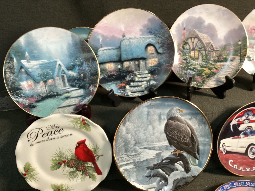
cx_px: 128
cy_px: 96
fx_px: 228
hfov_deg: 58.3
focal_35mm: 31
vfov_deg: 45.4
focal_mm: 3.3
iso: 160
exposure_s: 1/60
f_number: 2.4
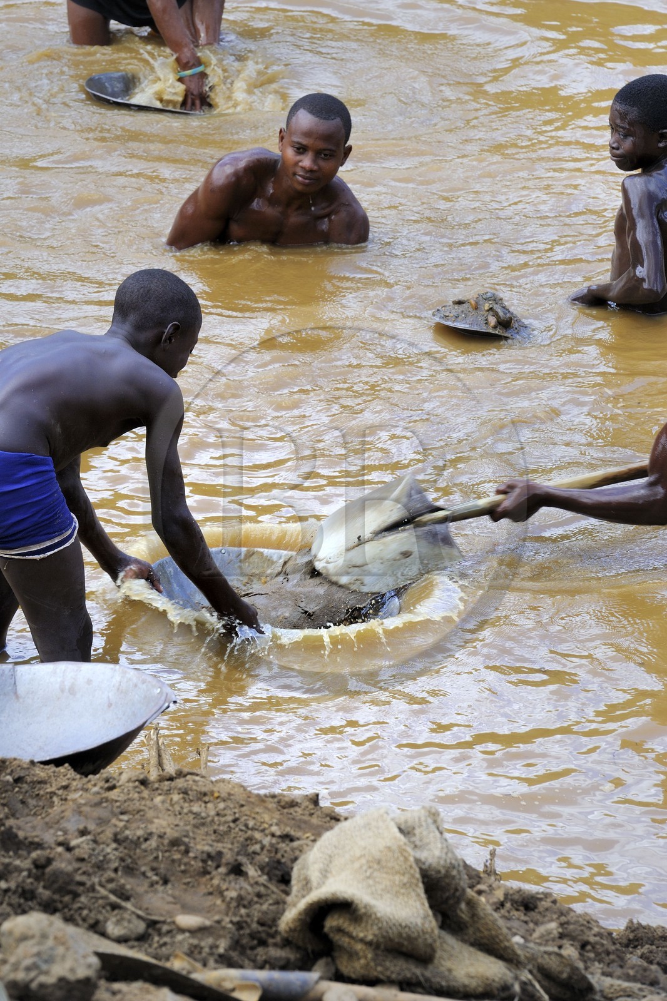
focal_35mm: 165
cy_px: 500
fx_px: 4587
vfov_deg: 12.5
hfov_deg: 8.3
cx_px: 334
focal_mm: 165
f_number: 9
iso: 400
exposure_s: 1/200
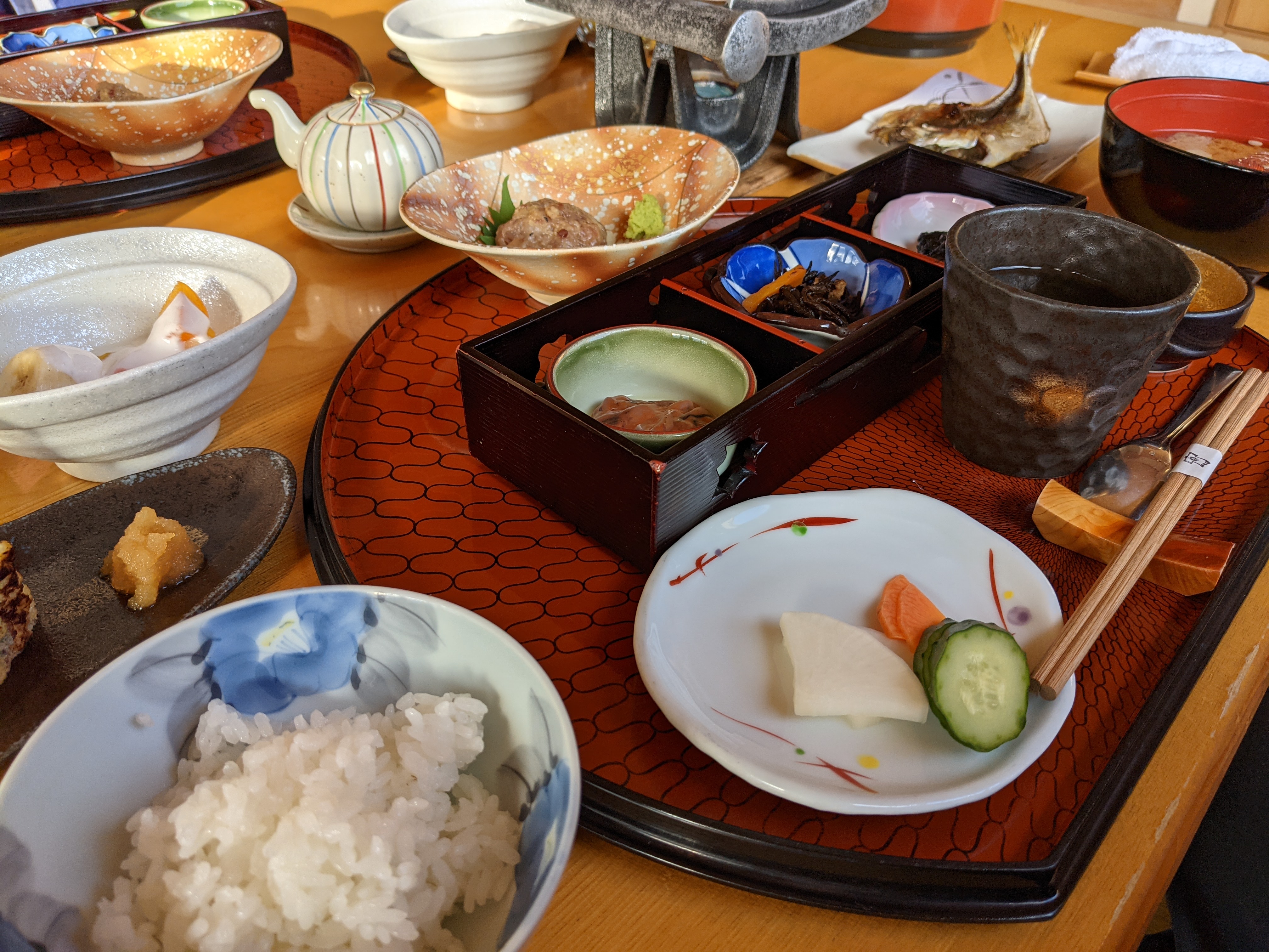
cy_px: 476
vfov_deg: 51.4
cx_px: 634
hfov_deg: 65.3
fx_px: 990
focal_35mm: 27
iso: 44
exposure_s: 1/203
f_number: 1.73
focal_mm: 4.38
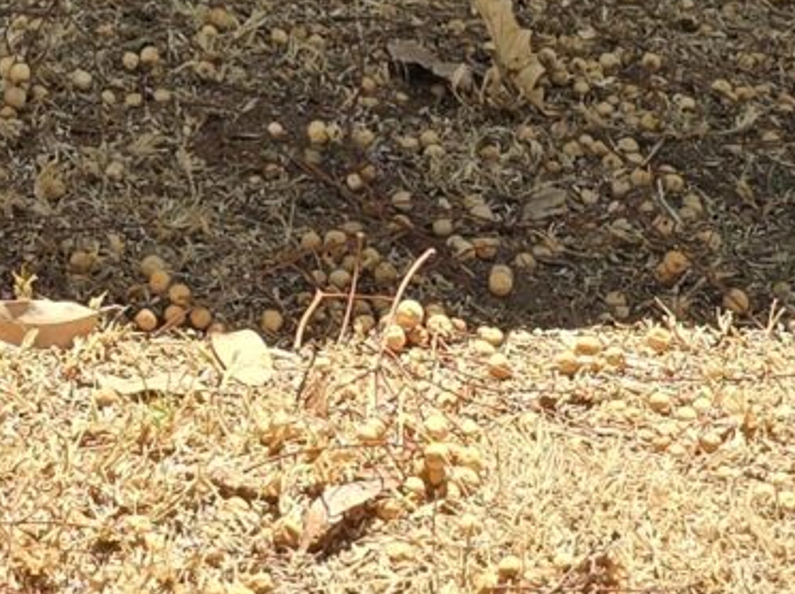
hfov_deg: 12.3
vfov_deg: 8.4
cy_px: -952
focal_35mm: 158
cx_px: -81
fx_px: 3625
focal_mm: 6.3
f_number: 1.7
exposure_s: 1/298
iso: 12
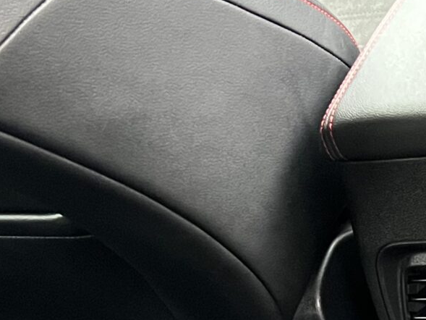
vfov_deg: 12.3
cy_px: 524
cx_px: 460
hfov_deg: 16.9
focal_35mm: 113
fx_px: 1391
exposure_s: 1/40
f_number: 1.5
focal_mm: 5.7
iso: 640
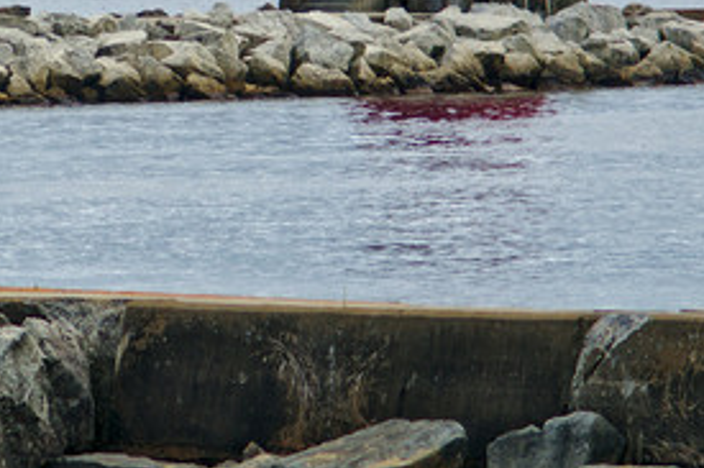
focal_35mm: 940
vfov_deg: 1.5
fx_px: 18371
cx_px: 169
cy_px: -52
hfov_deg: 2.2
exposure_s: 1/400
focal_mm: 210
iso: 125
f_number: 8
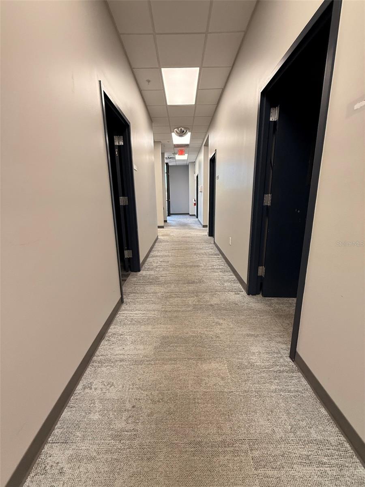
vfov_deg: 102.1
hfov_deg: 85.7
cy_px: 244
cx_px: 182
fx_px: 197
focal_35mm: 14
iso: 250
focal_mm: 2.22
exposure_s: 1/120
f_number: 2.2
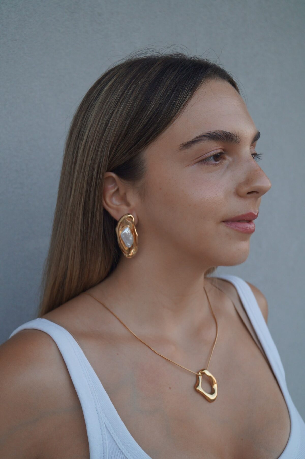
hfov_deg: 31.8
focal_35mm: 42
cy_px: 230
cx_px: 152
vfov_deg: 46.4
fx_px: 535
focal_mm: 28
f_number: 4.5
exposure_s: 1/160
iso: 500
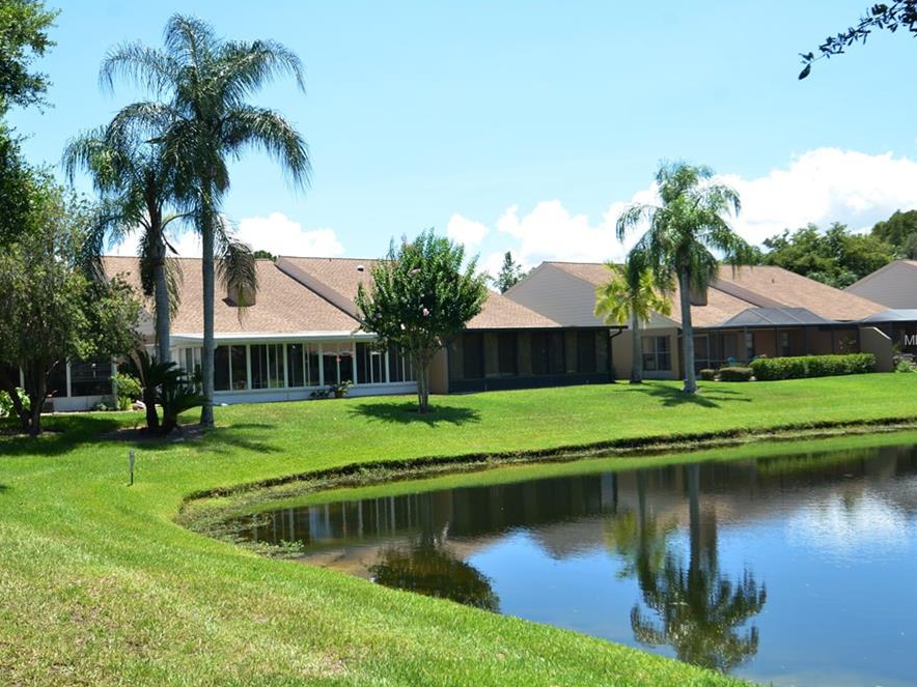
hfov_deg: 46.8
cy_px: 341
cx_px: 433
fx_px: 1060
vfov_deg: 36.0
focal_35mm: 40
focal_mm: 24
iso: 100
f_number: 6.3
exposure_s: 1/160
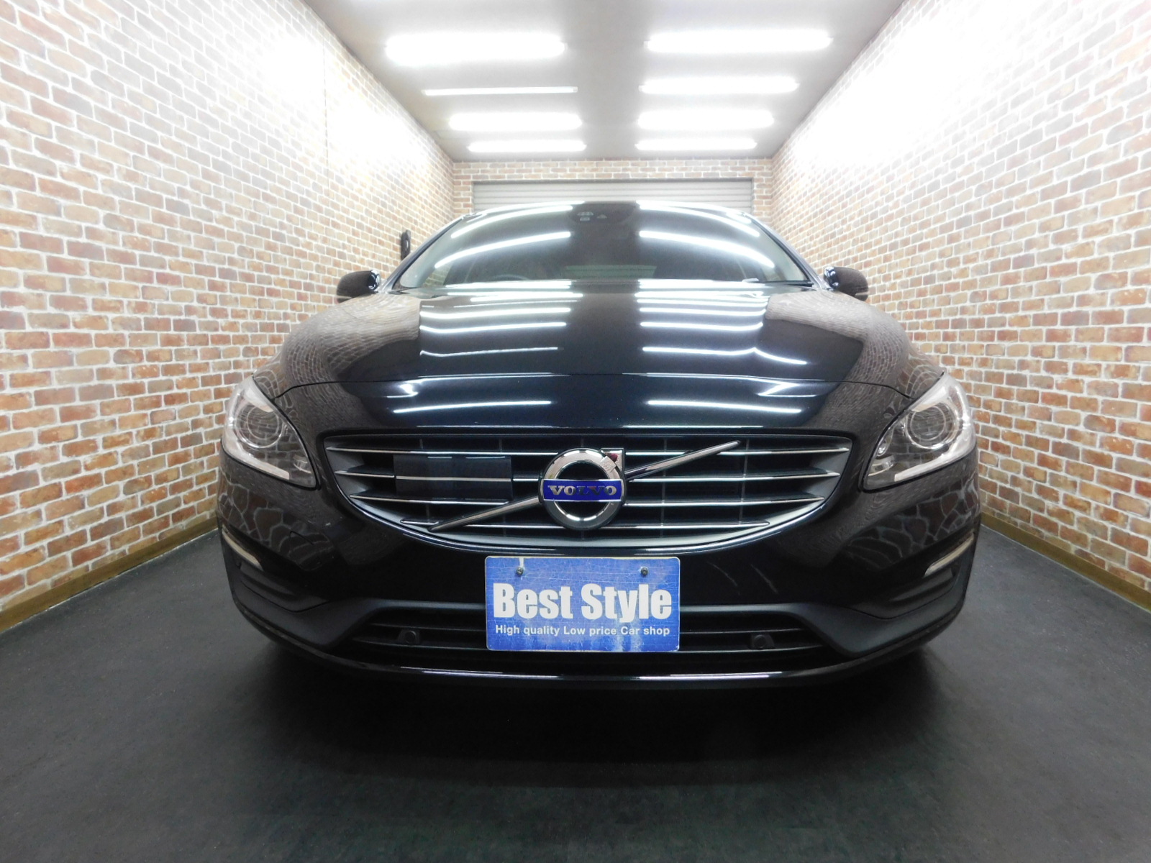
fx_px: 765
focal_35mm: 23
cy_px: 432
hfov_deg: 73.9
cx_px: 576
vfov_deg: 58.9
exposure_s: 1/25
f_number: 3
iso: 400
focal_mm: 4
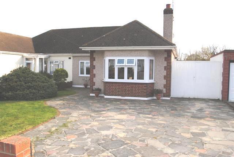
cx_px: 117
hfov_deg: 61.9
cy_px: 78
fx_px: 195
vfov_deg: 43.7
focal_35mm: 30
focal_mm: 20
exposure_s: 1/200
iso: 100
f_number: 6.3
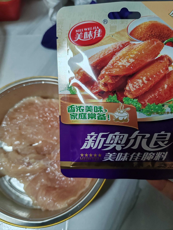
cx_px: 86
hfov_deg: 51.4
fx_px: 180
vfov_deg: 65.3
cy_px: 115
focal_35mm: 27
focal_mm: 6.12
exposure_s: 1/50
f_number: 1.9
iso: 800
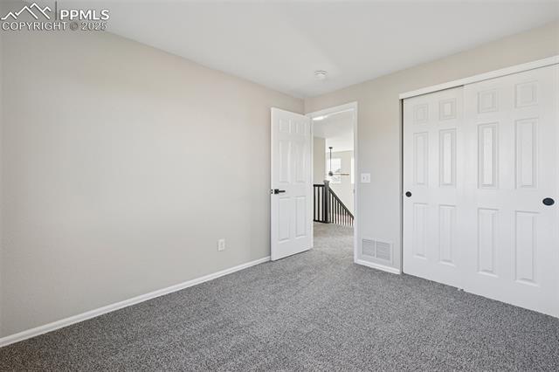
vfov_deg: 77.3
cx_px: 280
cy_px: 186
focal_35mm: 15
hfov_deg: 100.4
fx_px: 233
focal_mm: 15
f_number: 11
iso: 100
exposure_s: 1/2.5
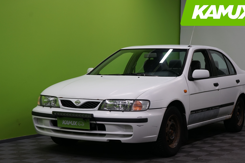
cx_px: 140
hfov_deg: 28.0
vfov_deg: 18.9
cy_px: 95
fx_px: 490
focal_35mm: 72
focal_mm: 55
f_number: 5
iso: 640
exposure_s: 1/160
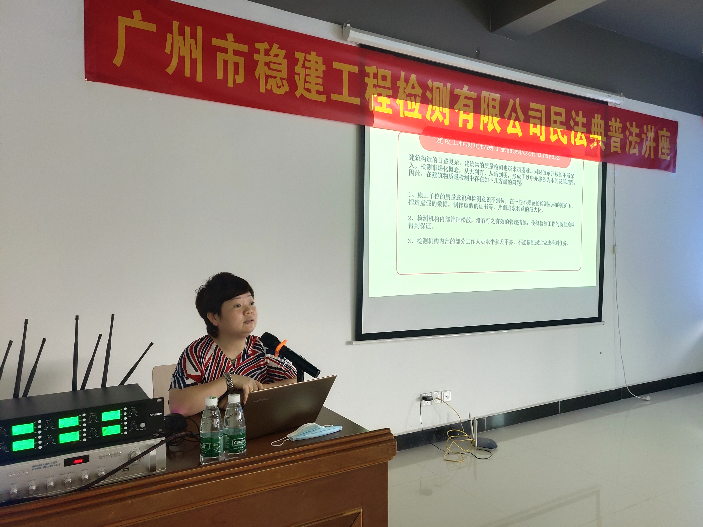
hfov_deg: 60.0
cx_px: 352
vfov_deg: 46.8
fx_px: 609
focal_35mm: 30
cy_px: 264
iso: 217
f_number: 1.8
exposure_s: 1/50
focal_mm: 4.35
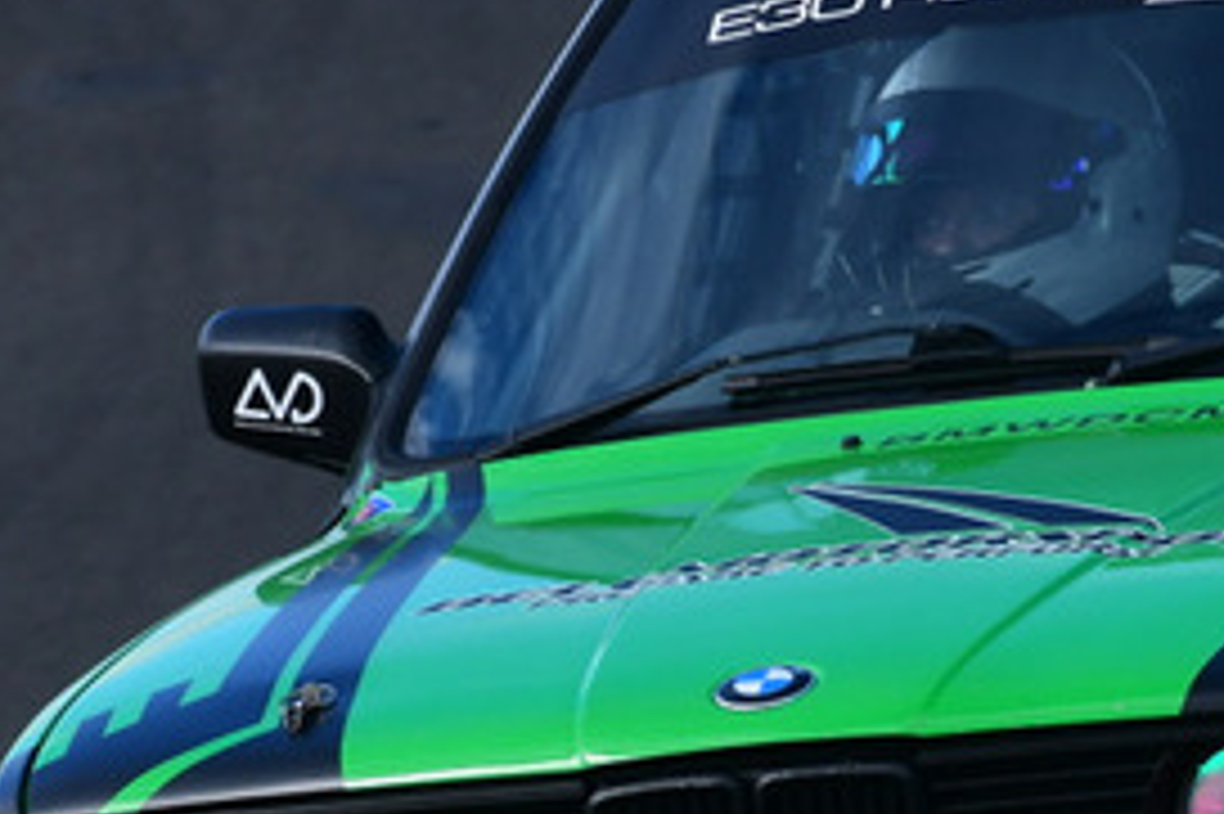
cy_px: 666
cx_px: 1107
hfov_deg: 1.3
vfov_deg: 0.8
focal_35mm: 1635
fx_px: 55554
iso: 400
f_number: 9
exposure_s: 1/640
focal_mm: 370
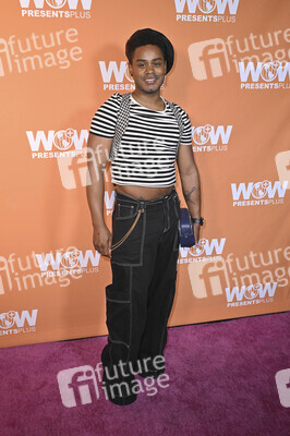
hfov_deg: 37.8
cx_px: 145
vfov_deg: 54.5
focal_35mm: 35
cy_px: 218
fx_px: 424
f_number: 7.1
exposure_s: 1/200
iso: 1600
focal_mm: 35
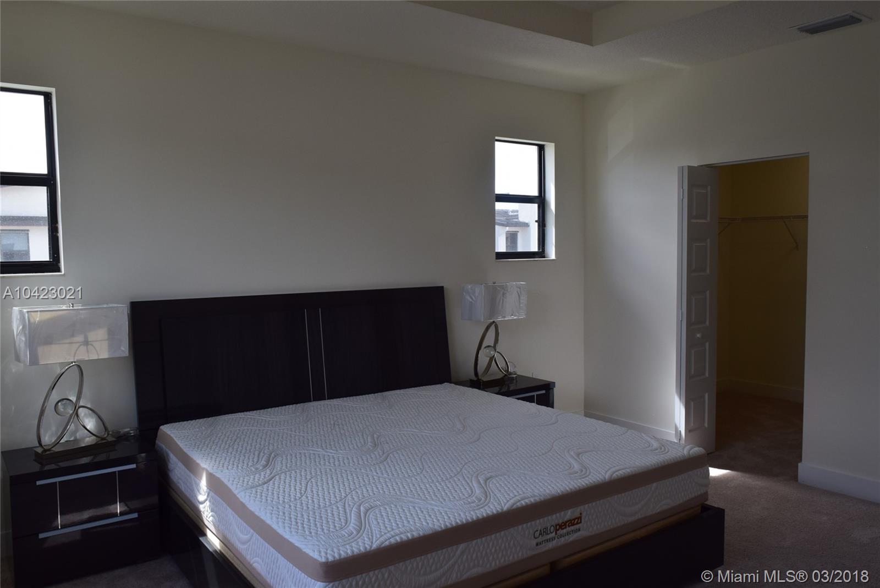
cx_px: 440
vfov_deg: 48.0
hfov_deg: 67.3
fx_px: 660
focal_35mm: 27
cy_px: 294
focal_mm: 18
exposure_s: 1/100
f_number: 9
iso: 400
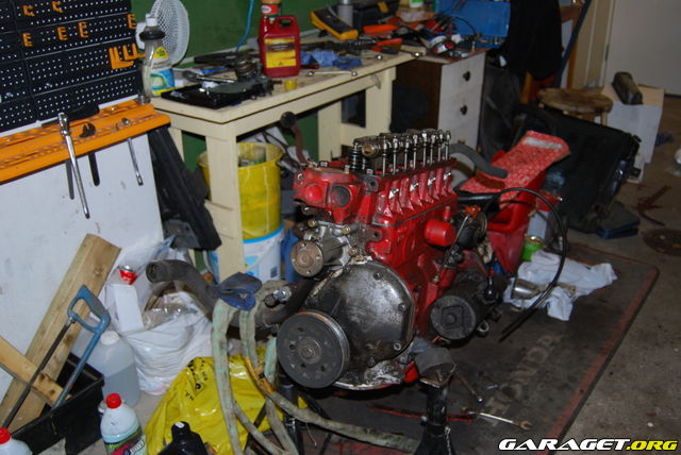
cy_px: 228
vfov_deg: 38.4
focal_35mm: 34
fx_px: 653
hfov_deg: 55.1
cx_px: 340
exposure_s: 1/60
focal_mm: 23
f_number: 3.8
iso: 200
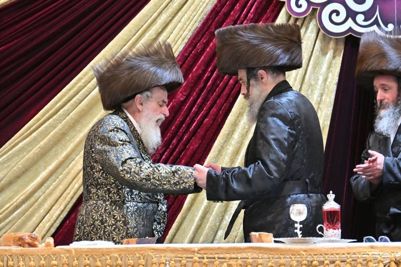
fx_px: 3084
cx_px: 200
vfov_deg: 5.0
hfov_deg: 7.4
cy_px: 134
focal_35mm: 277
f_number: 2.8
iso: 500
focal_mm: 185
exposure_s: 1/200
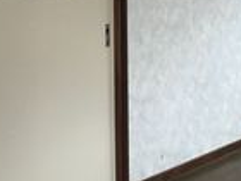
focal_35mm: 93
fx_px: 647
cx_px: 31
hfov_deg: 20.7
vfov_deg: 15.3
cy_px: -37
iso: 40
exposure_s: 1/30
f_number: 2.2
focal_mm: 4.15
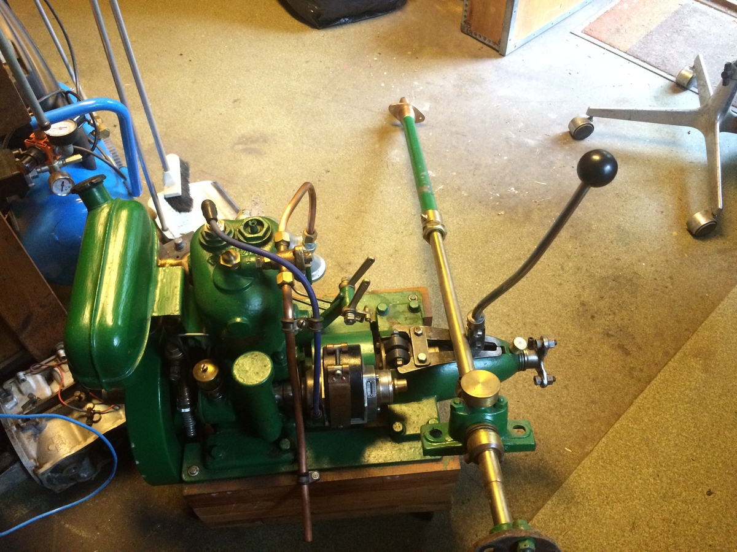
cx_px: 368
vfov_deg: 48.2
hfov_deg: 61.7
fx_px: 617
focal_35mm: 29
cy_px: 276
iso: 320
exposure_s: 1/33
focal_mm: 4.15
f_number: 2.2
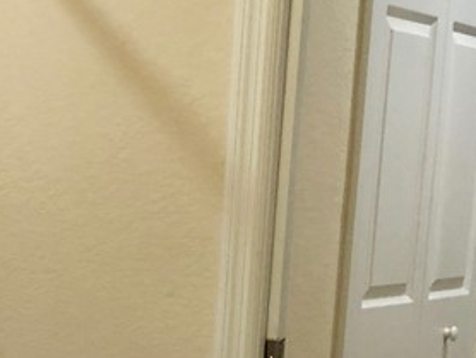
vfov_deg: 13.9
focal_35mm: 103
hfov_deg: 16.3
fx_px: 1418
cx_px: -363
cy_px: 459
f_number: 1.8
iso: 40
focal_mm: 3.99
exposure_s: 1/24
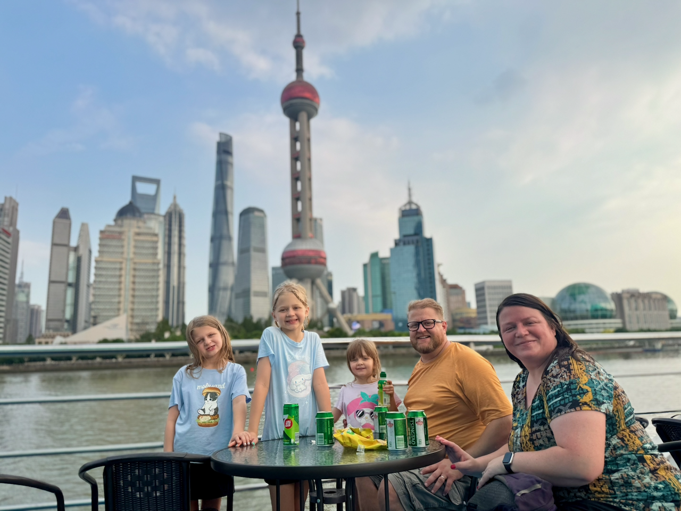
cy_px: 256
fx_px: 472
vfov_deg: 56.8
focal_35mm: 24
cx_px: 340
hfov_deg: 71.6
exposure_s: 1/2415
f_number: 1.78
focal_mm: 6.76
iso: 80
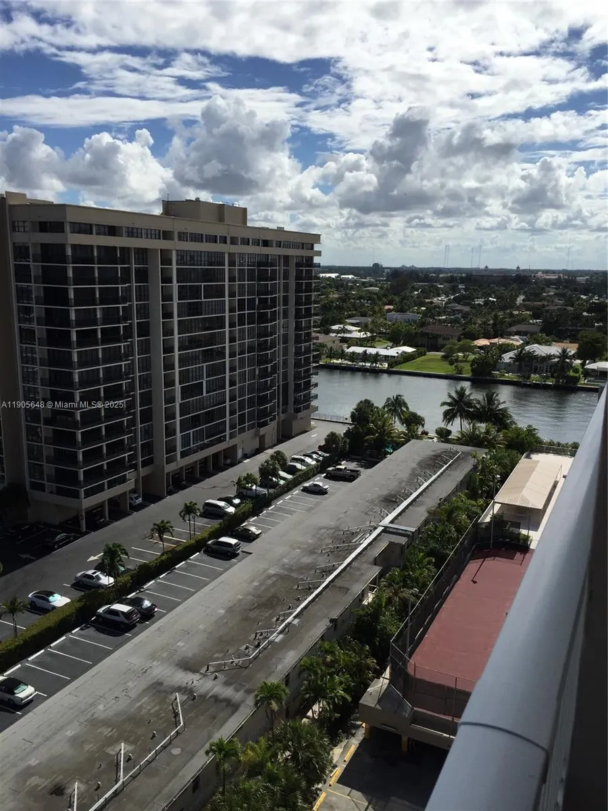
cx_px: 304
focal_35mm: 29
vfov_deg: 61.7
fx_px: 679
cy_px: 406
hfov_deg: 48.2
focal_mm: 4.15
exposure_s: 1/4950
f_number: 2.2
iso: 32
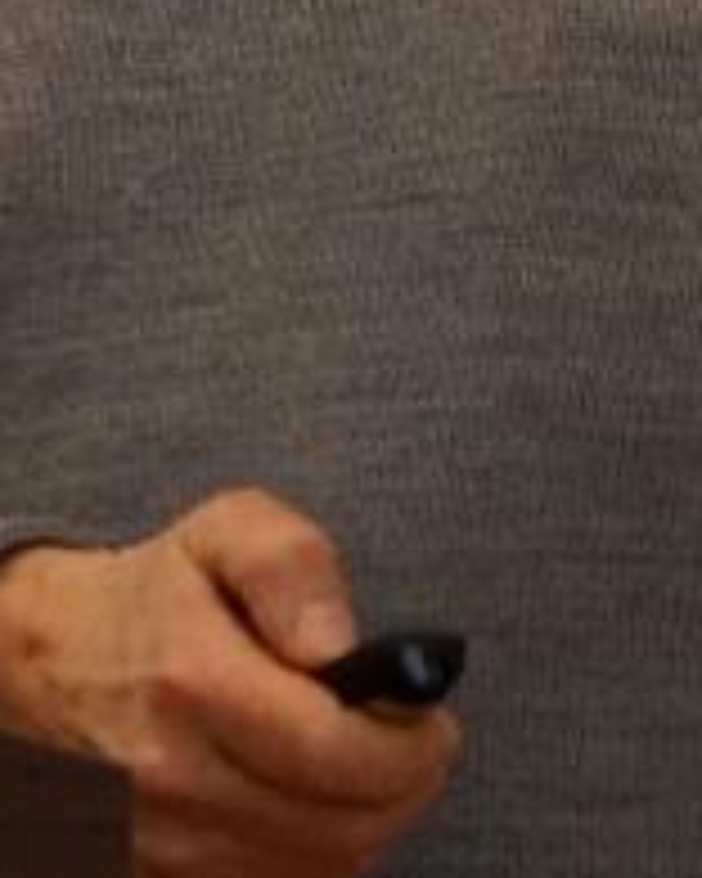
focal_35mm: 1182
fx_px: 30697
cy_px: -543
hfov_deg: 1.3
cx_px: 495
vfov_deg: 1.6
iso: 3200
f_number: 6.3
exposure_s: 1/250
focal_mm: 240
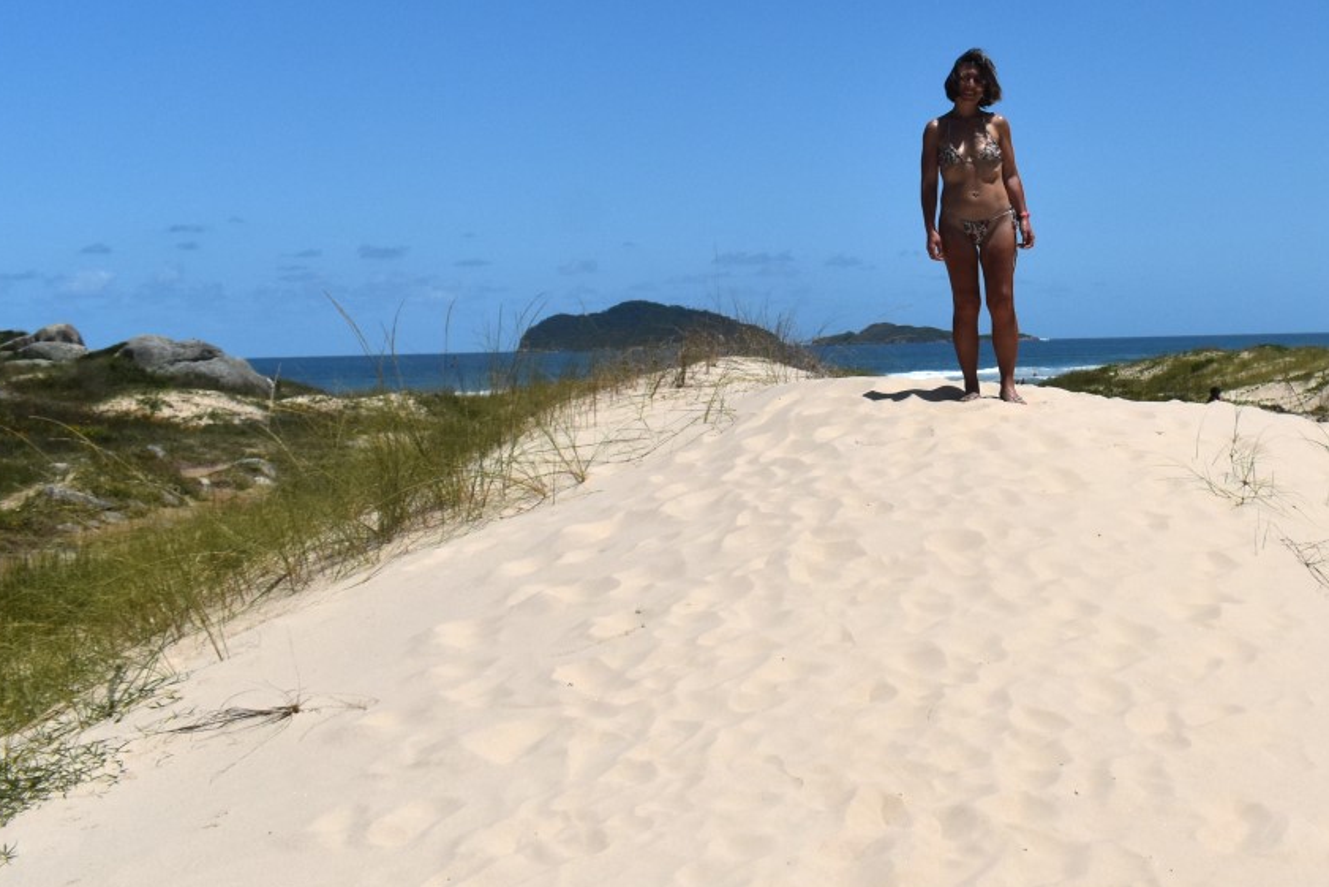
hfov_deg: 36.9
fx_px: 1920
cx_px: 1056
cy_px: 293
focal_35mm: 52
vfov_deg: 25.9
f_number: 8
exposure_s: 1/2000
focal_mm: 18
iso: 360
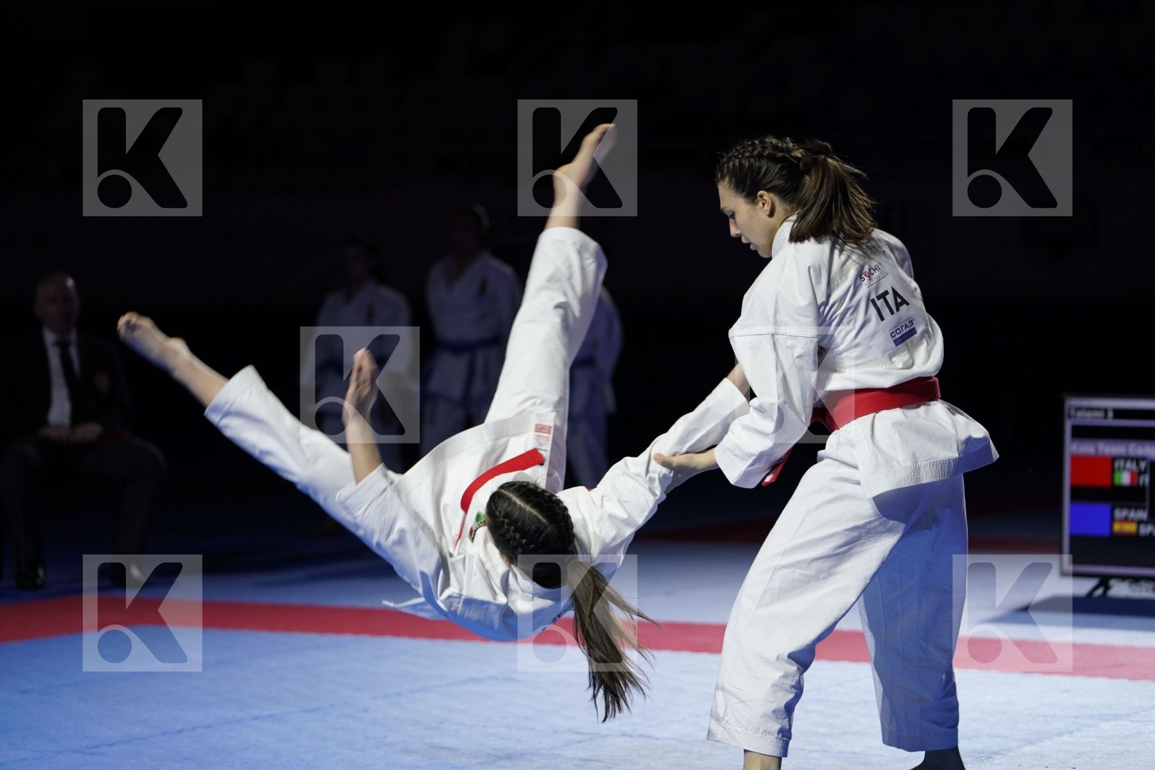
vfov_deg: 13.7
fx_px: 3208
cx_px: 578
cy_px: 385
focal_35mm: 100
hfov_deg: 20.4
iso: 400
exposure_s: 1/500
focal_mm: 100
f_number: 2.8
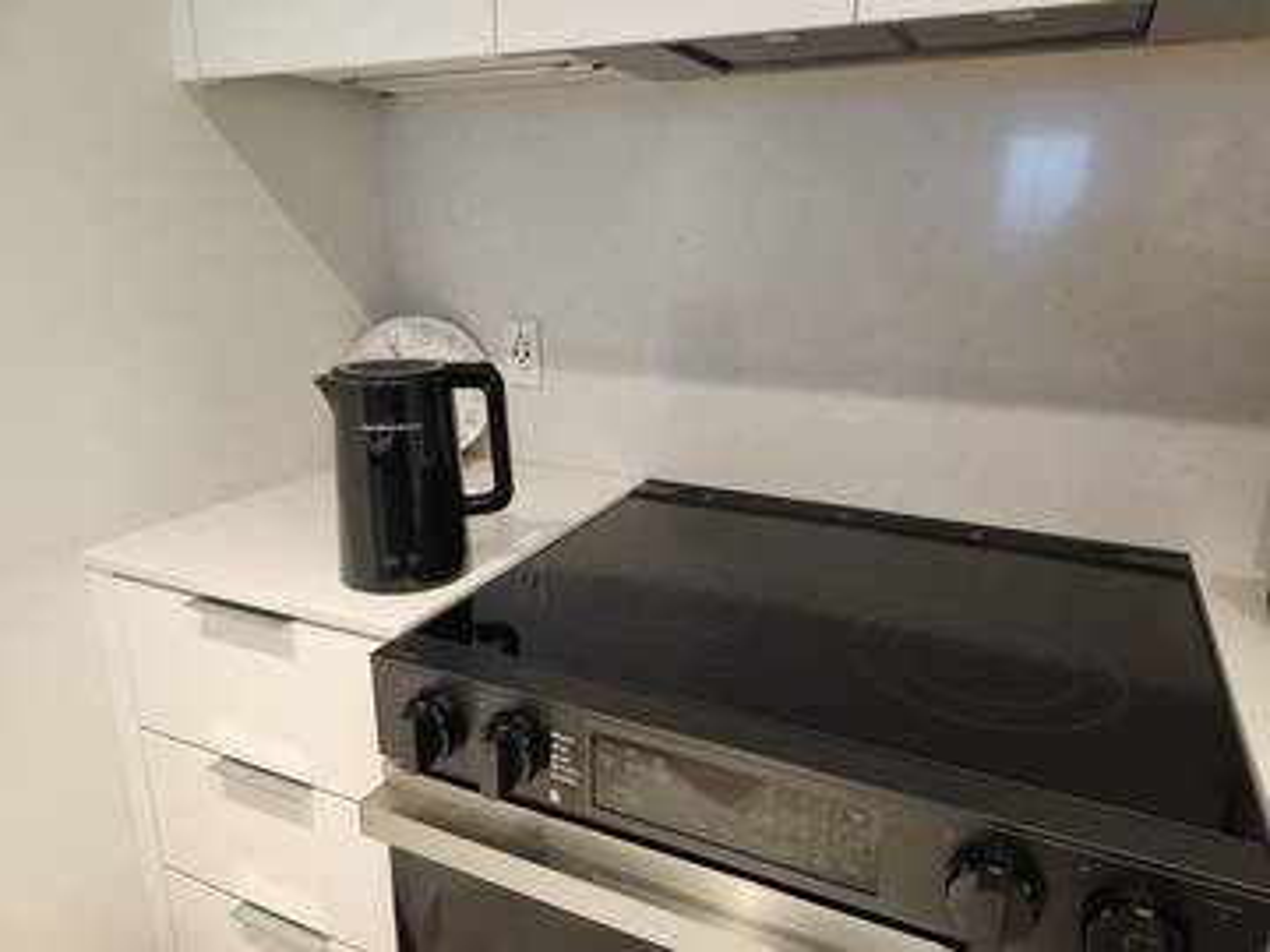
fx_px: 844
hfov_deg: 73.9
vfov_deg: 58.9
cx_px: 635
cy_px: 476
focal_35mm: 23
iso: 500
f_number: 1.8
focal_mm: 5.54
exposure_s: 1/120
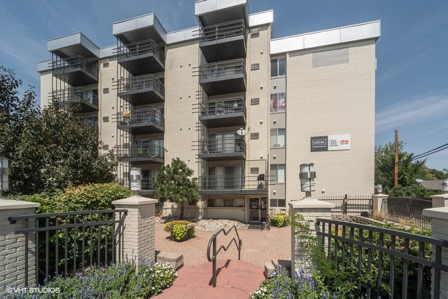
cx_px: 224
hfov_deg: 112.6
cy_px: 150
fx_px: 149
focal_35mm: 12
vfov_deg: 90.0
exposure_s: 1/160
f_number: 14
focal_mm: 12
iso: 200
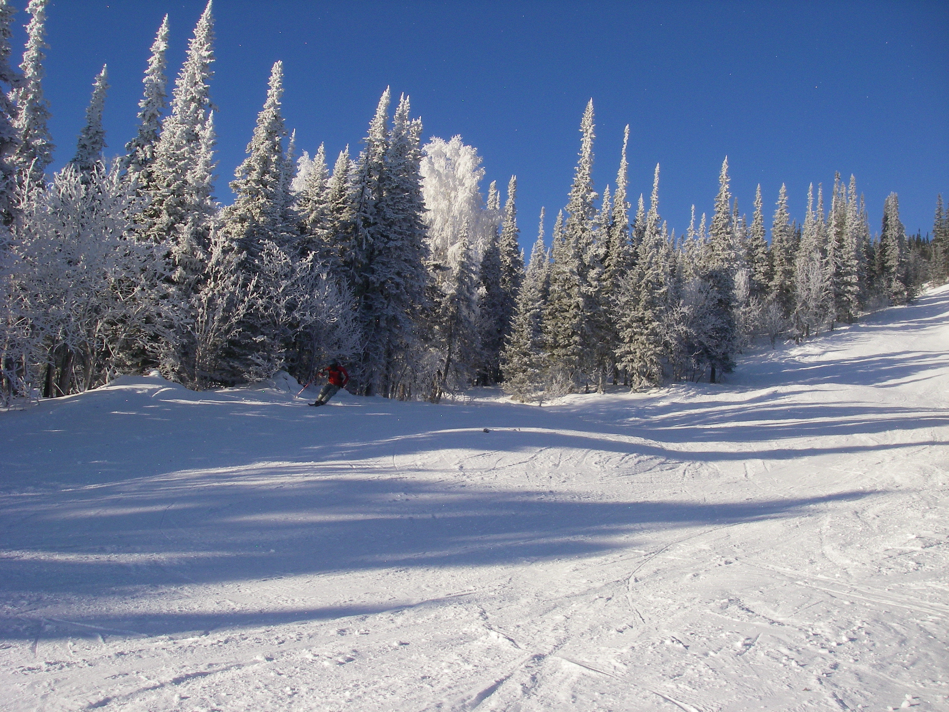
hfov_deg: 49.0
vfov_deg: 37.7
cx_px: 474
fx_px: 1042
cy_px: 356
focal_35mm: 38
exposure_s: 1/250
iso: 64
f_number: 6.6
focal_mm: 6.3
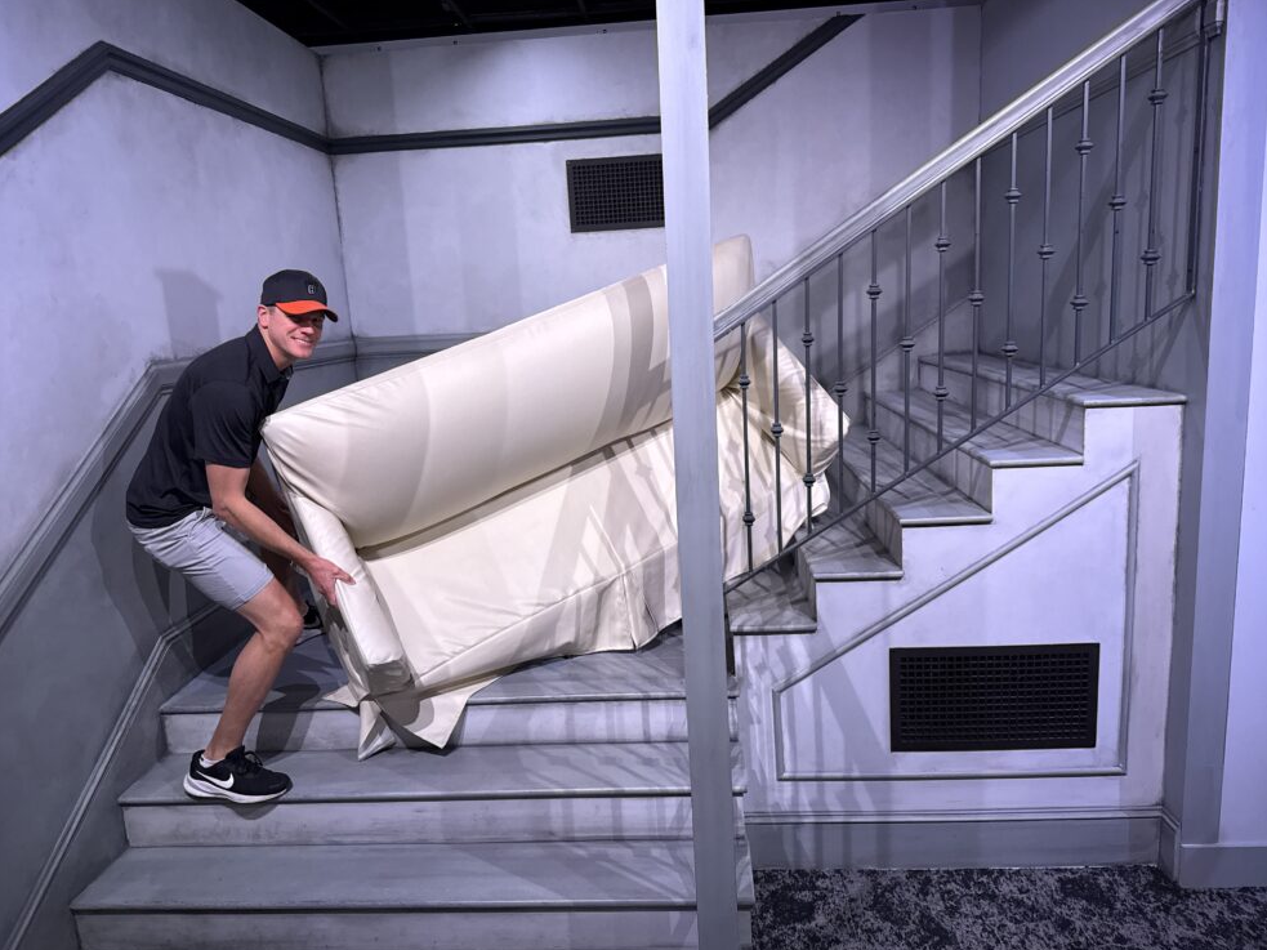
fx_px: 915
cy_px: 470
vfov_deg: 54.9
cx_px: 637
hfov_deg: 69.4
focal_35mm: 25
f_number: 1.78
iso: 400
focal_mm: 6.76
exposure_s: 1/60
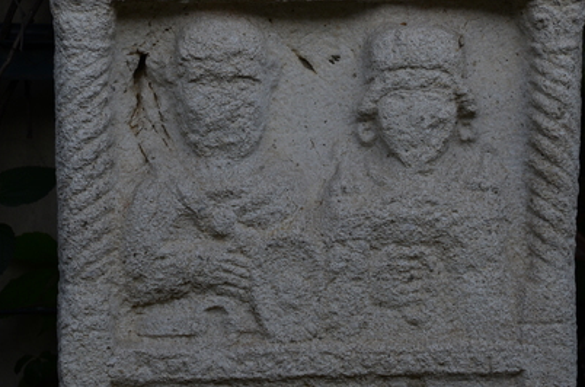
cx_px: 304
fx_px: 2659
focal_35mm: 164
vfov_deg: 8.3
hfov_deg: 12.6
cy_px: 190
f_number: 6.3
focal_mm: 100
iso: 400
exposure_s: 1/640
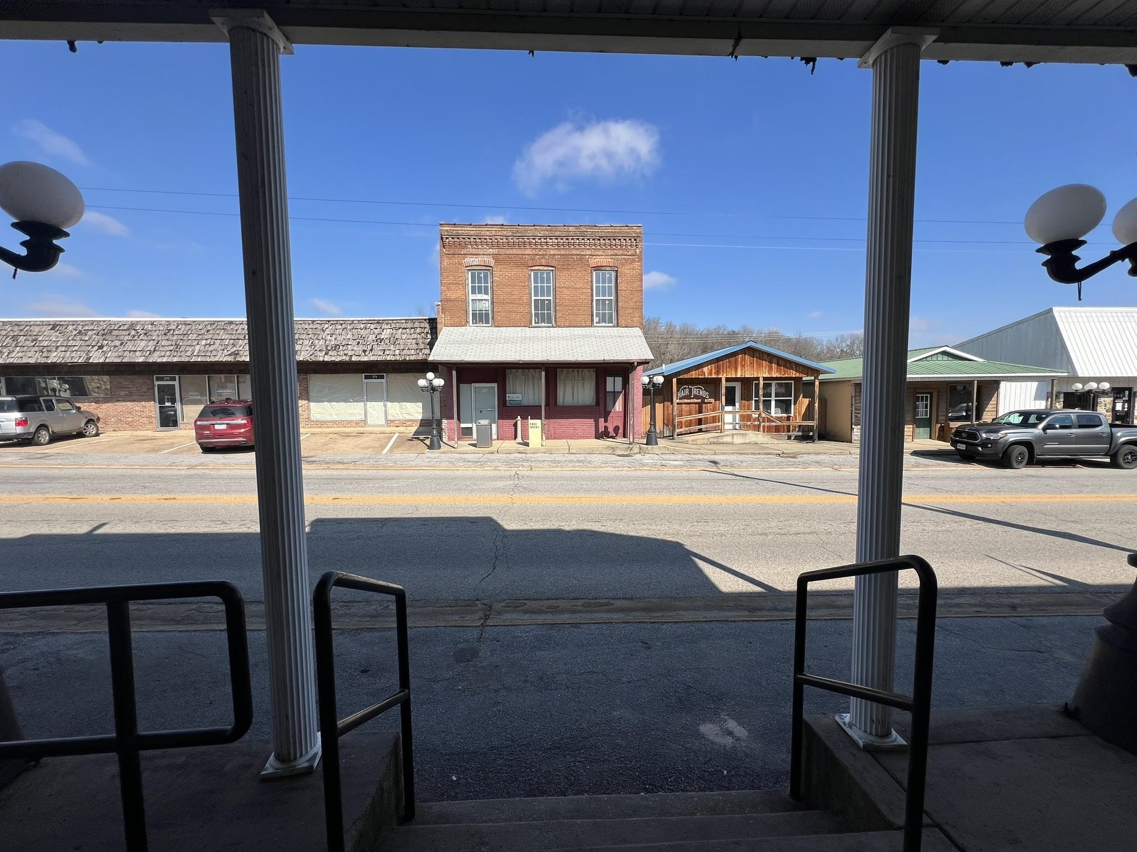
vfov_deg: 89.9
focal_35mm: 13
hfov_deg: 106.2
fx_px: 427
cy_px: 426
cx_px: 568
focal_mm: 1.57
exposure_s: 1/2016
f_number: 1.8
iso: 32
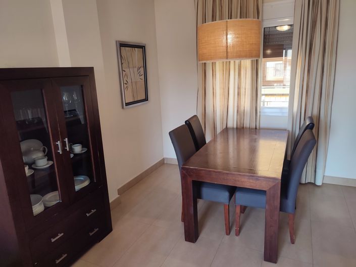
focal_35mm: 25
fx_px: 257
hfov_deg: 69.4
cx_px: 178
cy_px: 134
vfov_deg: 54.8
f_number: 1.9
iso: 149
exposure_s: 1/33
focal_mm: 6.04
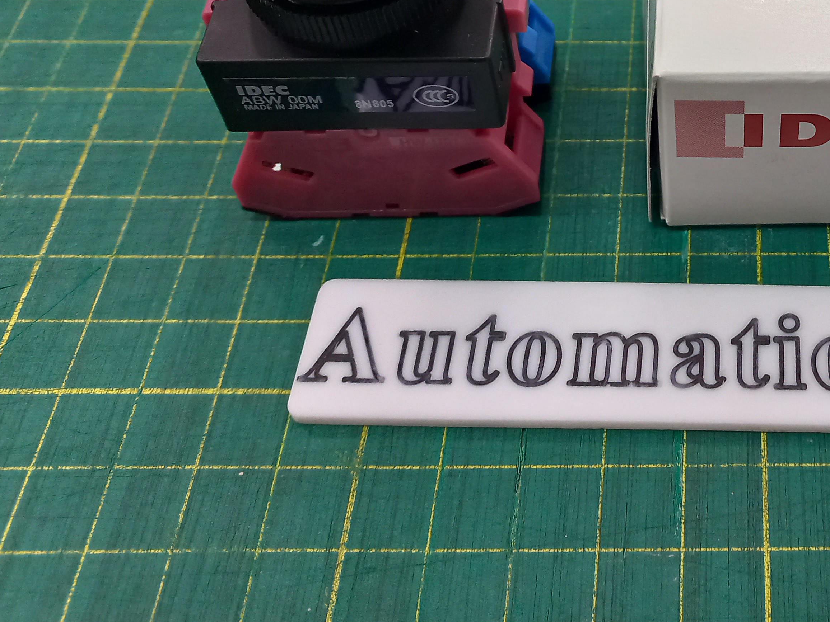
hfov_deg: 35.8
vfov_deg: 27.5
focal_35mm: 50
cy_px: 9
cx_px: 752
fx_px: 1199
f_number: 1.8
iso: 200
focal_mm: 4.6
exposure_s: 1/33
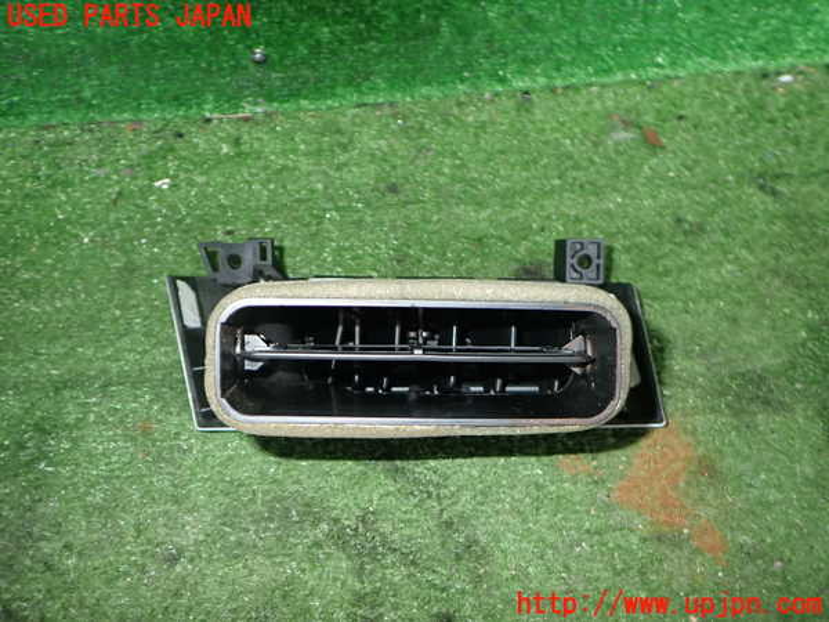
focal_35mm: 30
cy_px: 311
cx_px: 414
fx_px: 718
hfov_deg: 60.0
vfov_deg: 46.8
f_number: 6.3
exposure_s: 1/30
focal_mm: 5.4
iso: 250
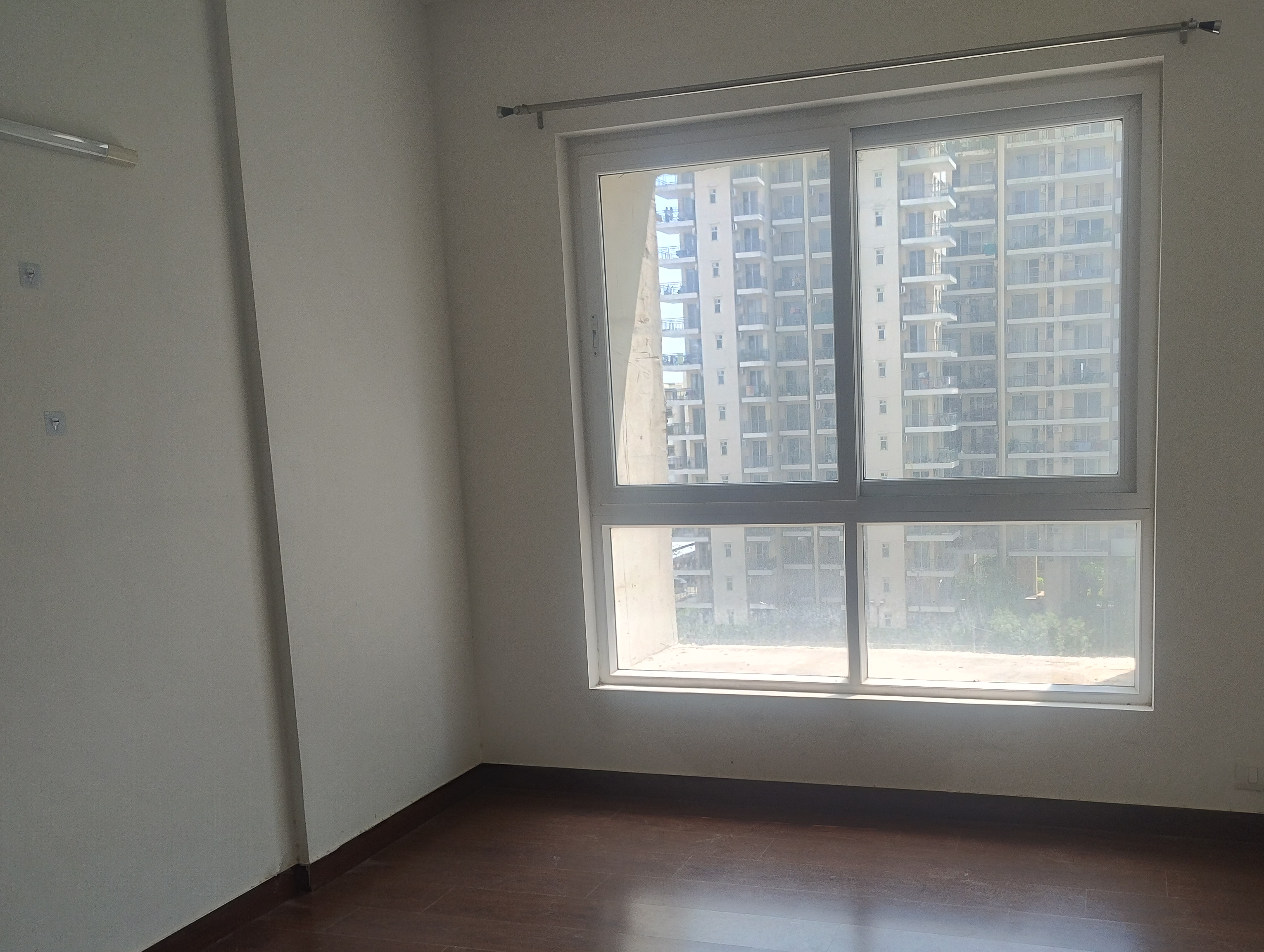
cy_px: 593
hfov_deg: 56.5
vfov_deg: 43.9
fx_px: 1170
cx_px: 721
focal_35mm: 32
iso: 100
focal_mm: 5.56
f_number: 1.8
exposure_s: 1/349
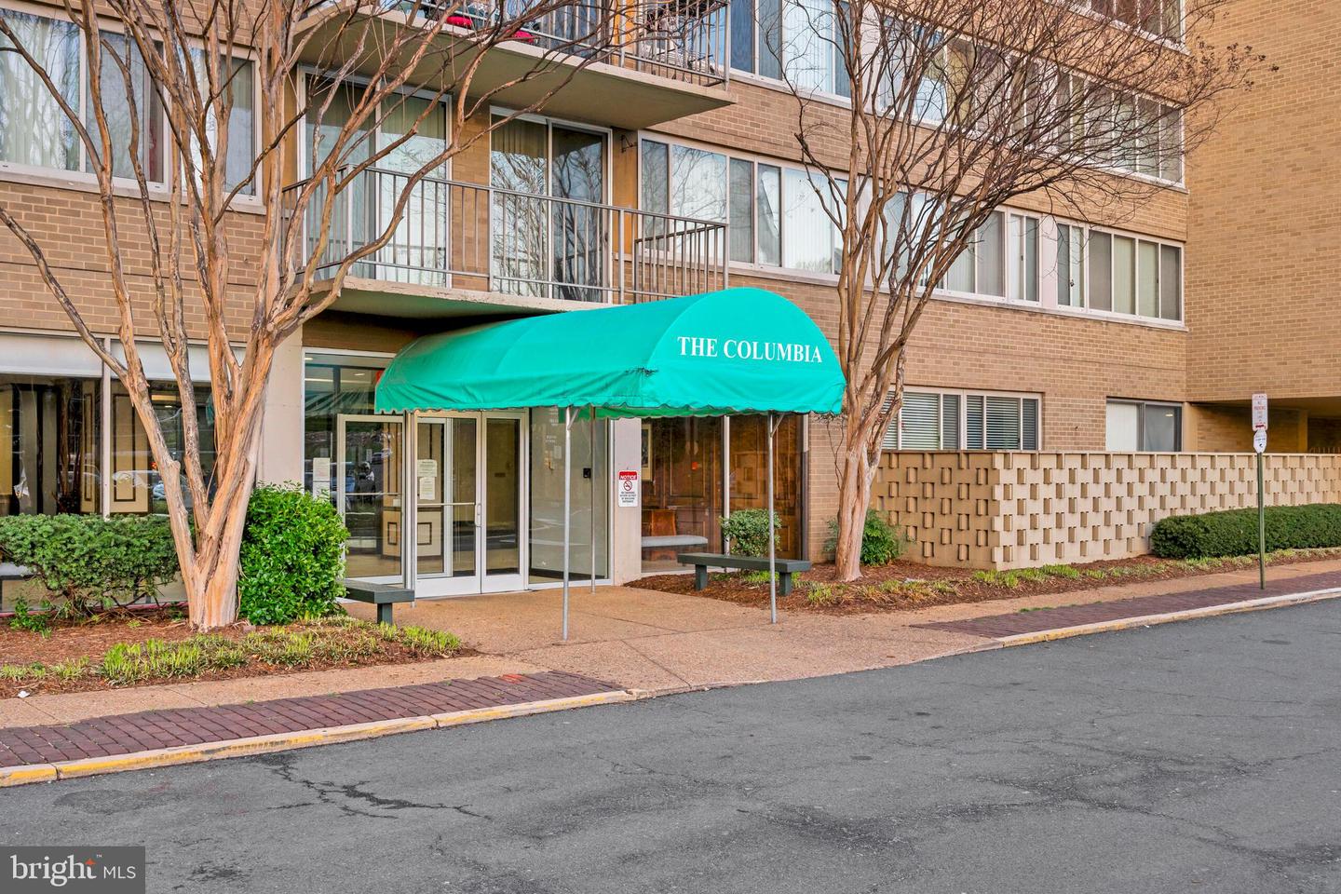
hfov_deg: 54.4
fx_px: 1304
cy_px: 447
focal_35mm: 35
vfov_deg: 37.9
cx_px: 670
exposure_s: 1/50
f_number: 8
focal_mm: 35
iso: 640
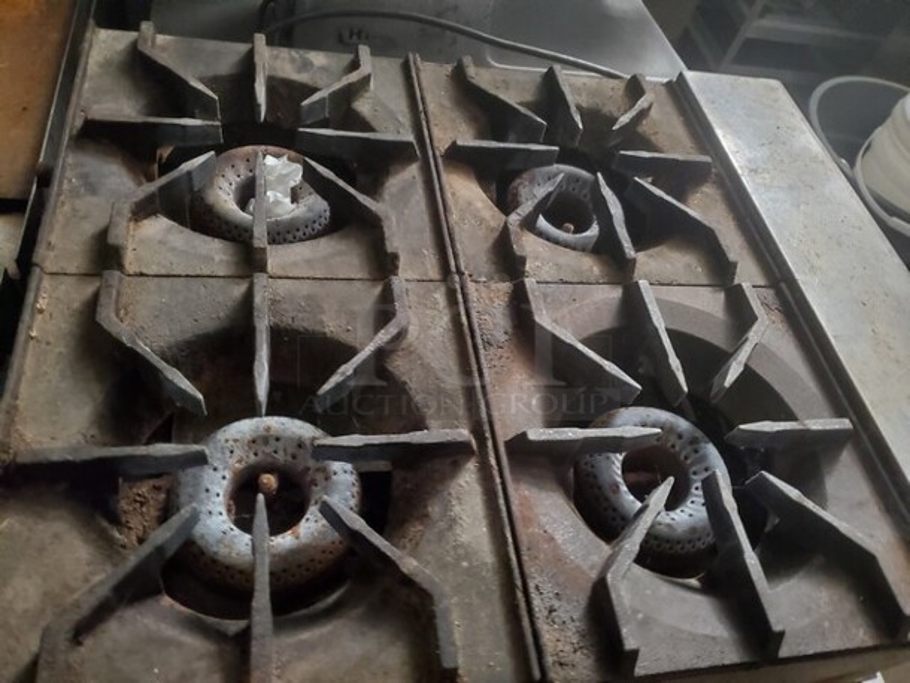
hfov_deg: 67.3
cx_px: 455
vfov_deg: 53.1
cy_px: 342
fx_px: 684
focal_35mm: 26
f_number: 1.5
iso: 500
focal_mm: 4.3
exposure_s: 1/15
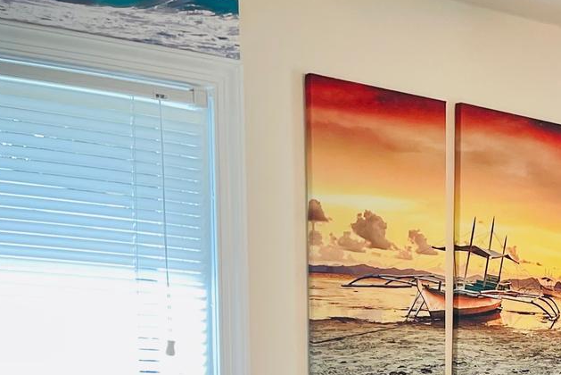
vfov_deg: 14.4
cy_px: 580
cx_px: 771
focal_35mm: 88
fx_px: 1372
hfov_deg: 20.6
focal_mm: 5.1
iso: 100
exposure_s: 1/120
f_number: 1.6
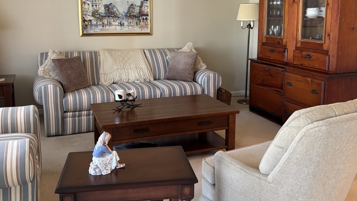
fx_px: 341
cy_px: 68
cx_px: 175
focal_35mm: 36
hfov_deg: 55.3
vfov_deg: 32.6
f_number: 1.6
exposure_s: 1/60
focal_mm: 5.96
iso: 320
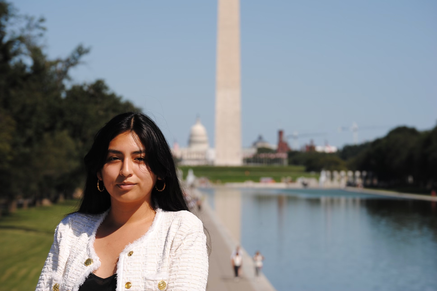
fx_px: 1730
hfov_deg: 14.4
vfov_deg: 9.6
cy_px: 146
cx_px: 218
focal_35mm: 142
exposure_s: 1/640
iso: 100
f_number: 6.3
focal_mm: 95
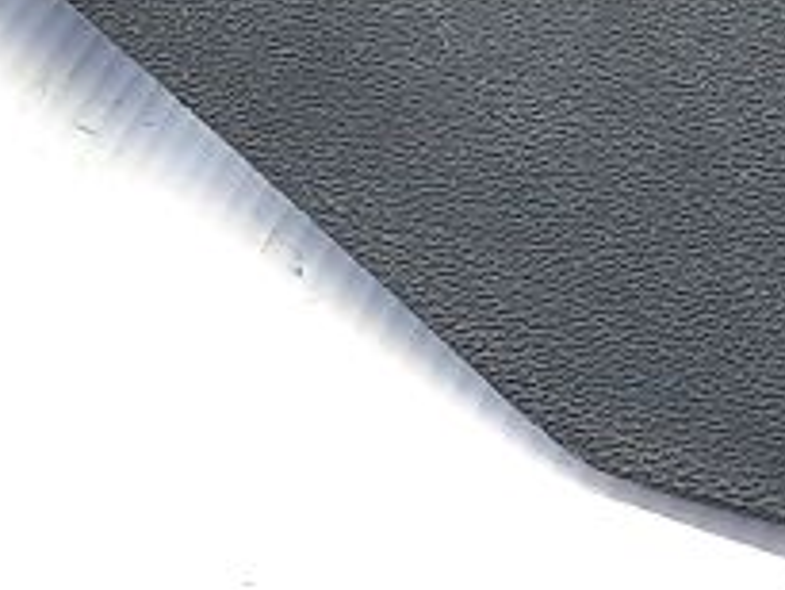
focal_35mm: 146
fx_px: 3313
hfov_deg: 13.3
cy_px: -291
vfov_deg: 9.9
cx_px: 777
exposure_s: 1/50
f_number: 2
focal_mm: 4.6
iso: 125
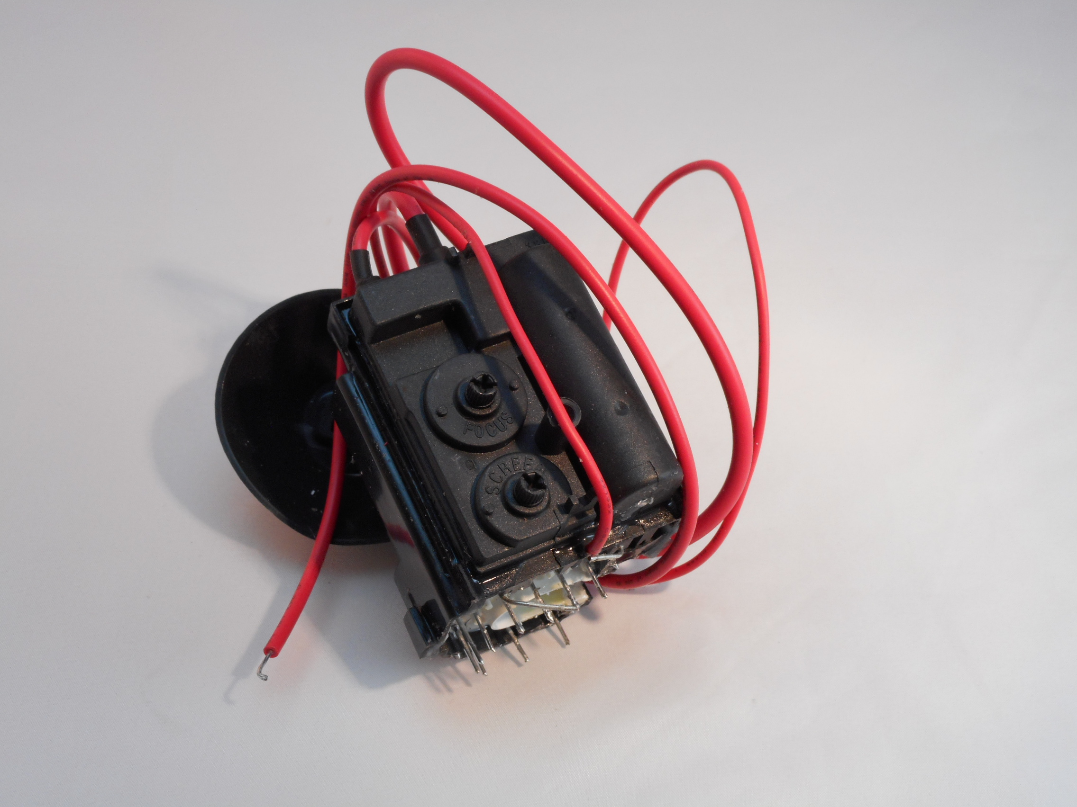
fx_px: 1836
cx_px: 538
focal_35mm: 59
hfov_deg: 32.7
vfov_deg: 24.8
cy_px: 404
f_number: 5.1
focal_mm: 10.5
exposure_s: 1/30
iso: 180
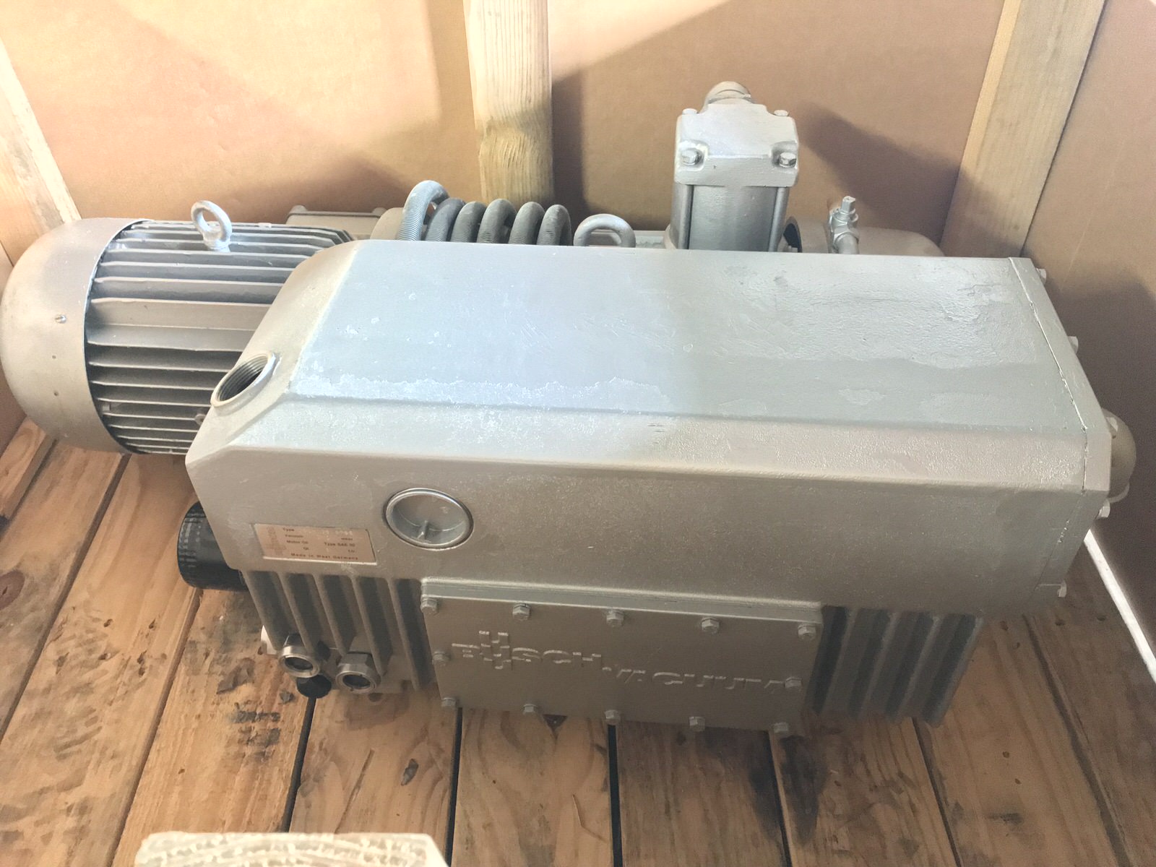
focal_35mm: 28
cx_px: 578
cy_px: 434
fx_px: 935
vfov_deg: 49.7
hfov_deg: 63.4
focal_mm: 3.99
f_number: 1.8
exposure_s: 1/15
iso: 320
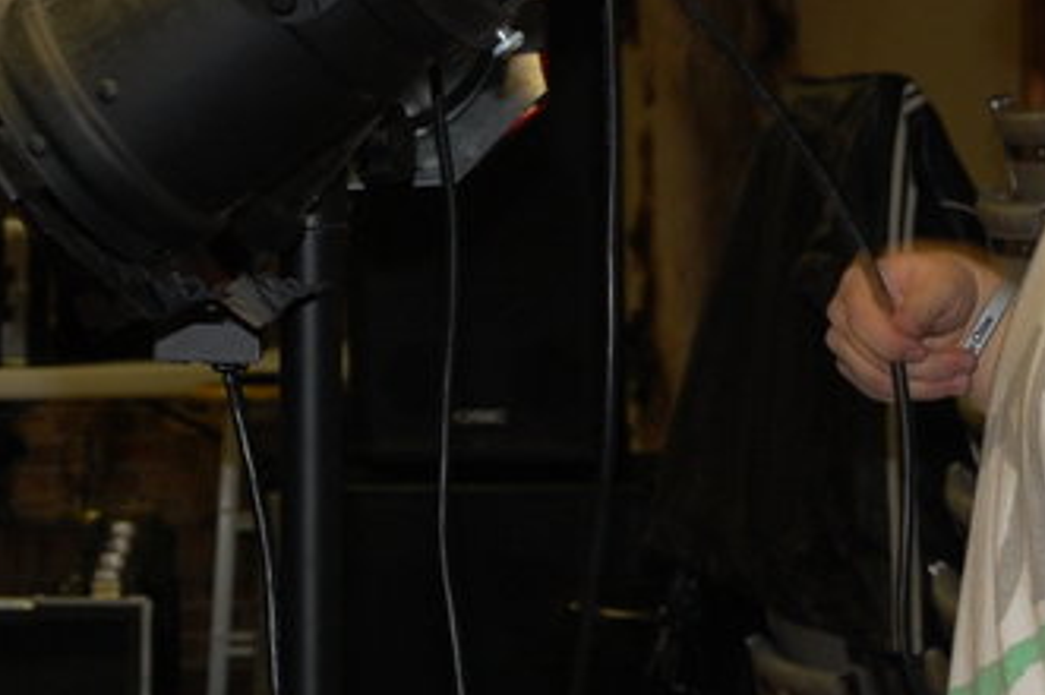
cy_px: 177
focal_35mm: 199
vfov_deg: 6.9
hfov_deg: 10.3
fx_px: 5777
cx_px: 751
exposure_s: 1/60
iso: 400
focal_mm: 55
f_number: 5.6
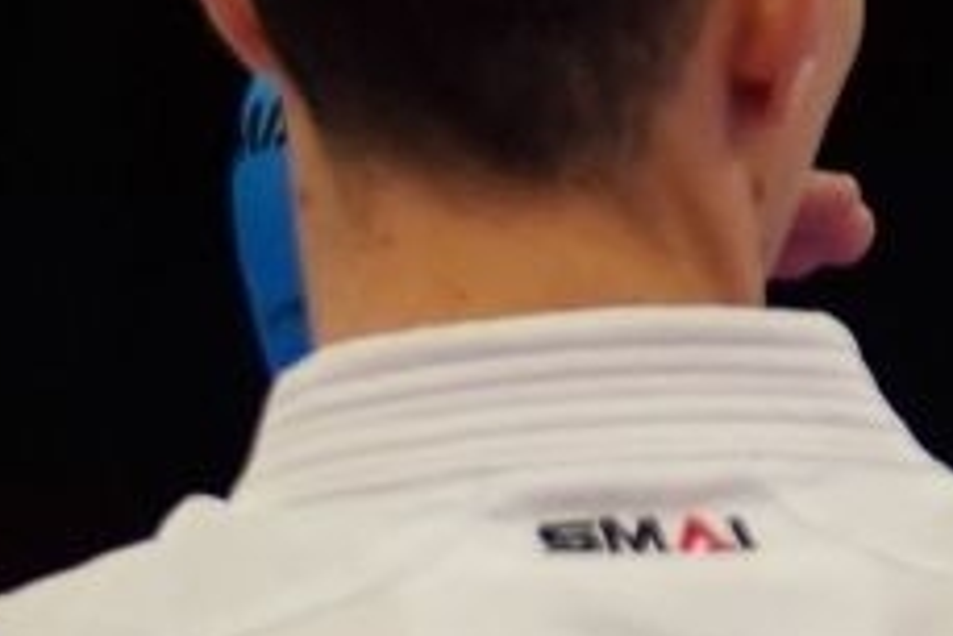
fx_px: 45533
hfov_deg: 1.2
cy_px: 1426
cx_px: 2081
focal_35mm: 1719
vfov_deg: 0.8
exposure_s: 1/1000
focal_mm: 146
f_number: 2.8
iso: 1600
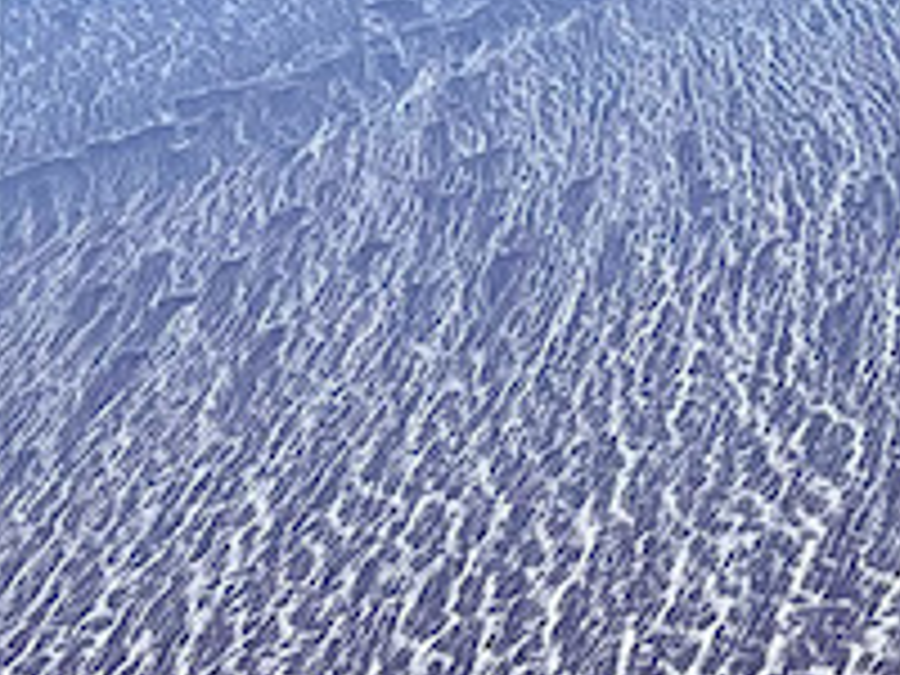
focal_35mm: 166
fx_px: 4316
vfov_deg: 8.4
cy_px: 1458
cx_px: -230
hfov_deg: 11.6
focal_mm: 5.1
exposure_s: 1/3413
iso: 50
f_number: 1.6
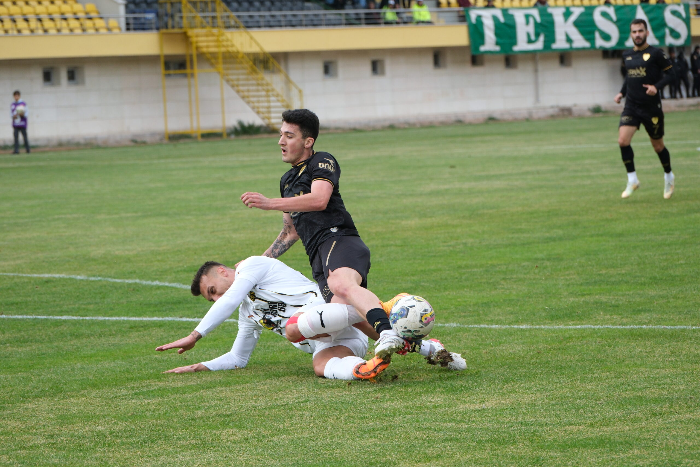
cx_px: 350
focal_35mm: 177
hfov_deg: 11.6
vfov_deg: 7.8
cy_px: 234
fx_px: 3442
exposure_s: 1/2000
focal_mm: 118
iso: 1250
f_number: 5.6
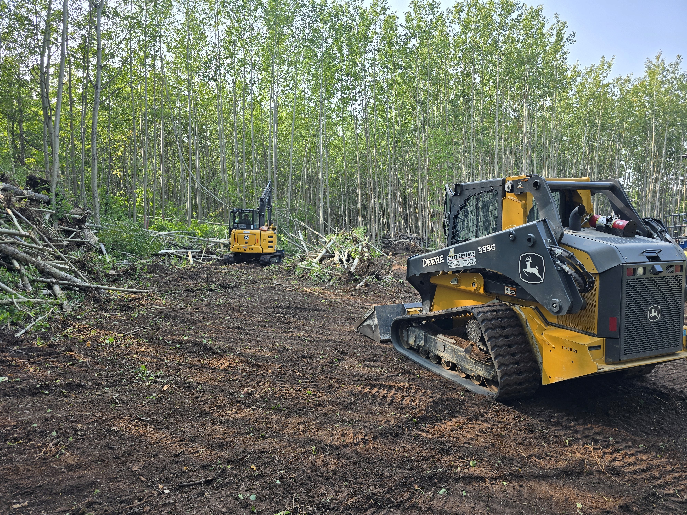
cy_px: 258
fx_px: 456
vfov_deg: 58.9
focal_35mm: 23
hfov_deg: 73.9
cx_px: 344
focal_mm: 6.3
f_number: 1.7
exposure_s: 1/201
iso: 12
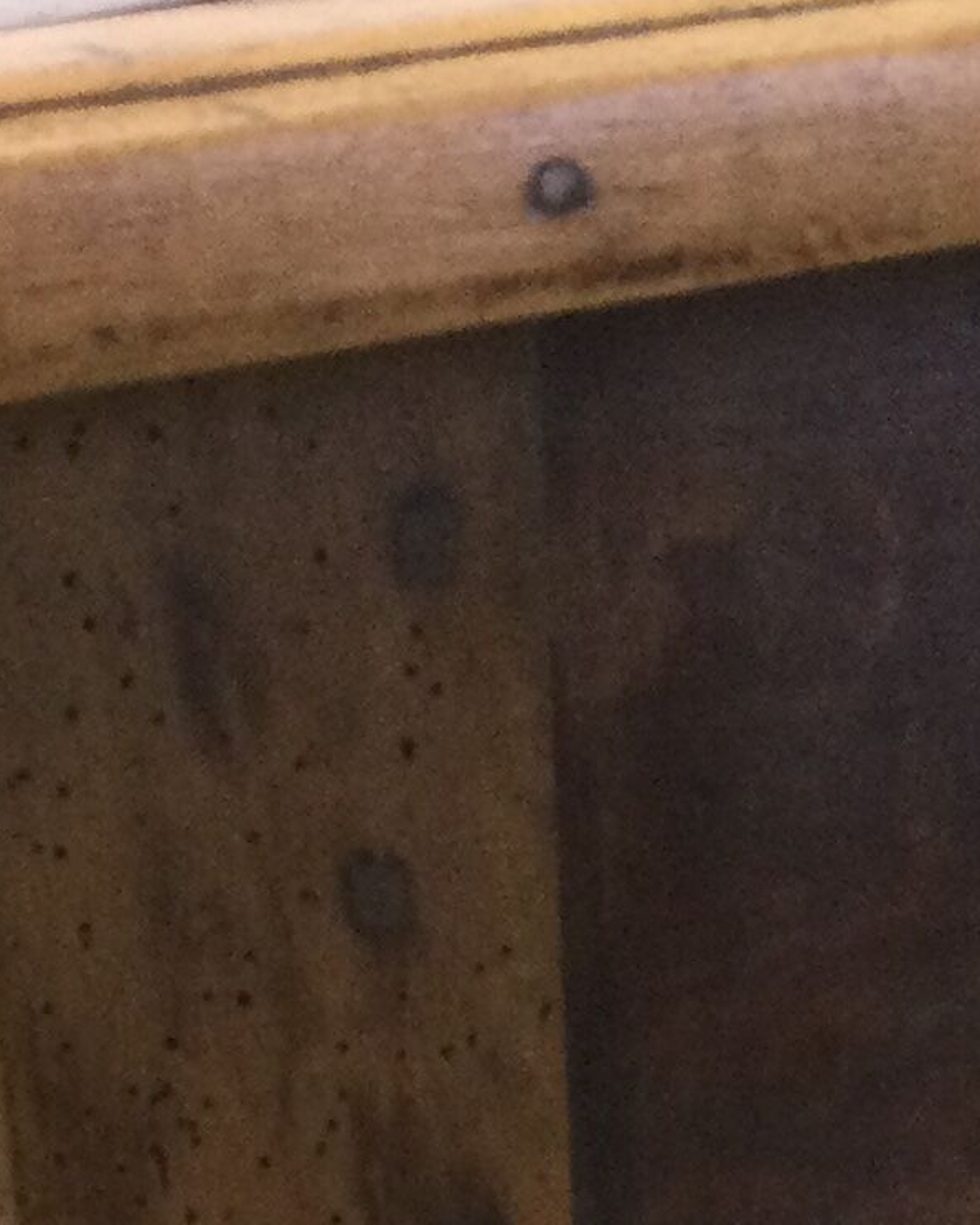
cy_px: 2425
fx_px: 4824
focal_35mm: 133
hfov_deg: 11.6
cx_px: 610
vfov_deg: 12.7
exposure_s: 1/33
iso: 100
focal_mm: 3.3
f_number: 2.4
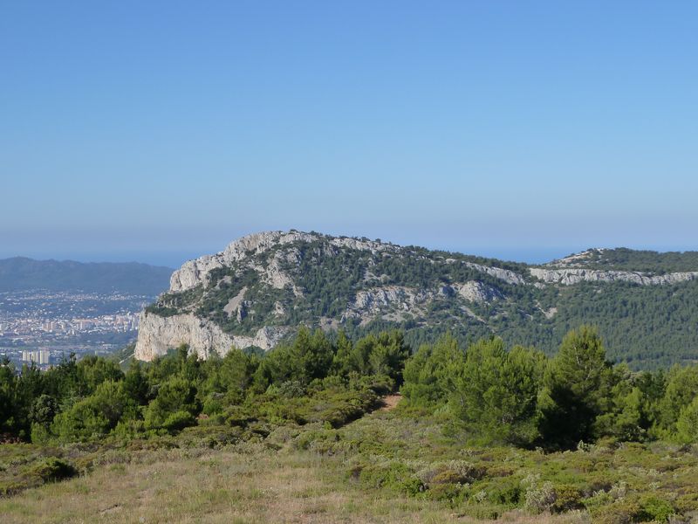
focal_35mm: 67
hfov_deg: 29.0
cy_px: 262
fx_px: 1351
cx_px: 349
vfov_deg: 21.9
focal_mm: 11
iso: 125
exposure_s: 1/500
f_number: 5.6
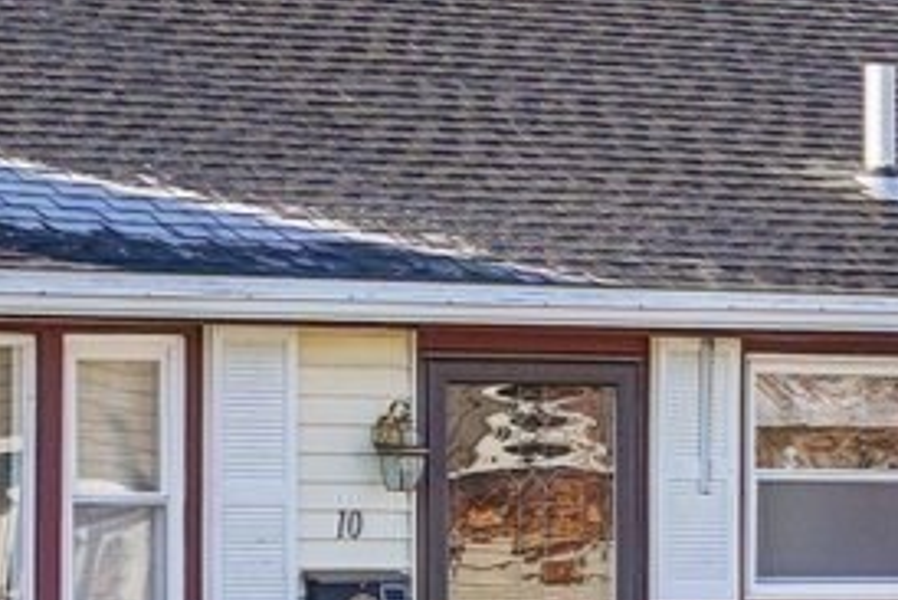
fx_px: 5590
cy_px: 634
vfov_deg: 6.1
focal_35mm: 224
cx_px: 282
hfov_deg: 9.2
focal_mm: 30
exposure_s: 1/125
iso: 100
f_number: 8
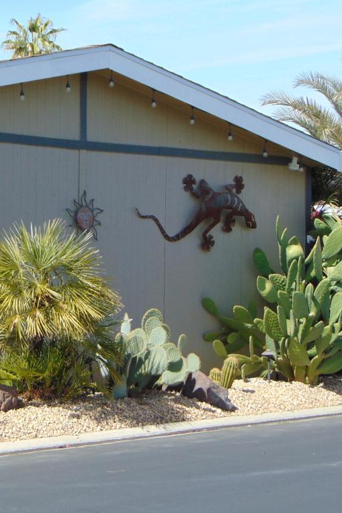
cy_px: 257
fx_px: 1411
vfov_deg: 20.6
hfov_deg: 13.7
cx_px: 21
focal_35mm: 99
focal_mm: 12.8
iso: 80
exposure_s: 1/640
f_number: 3.7
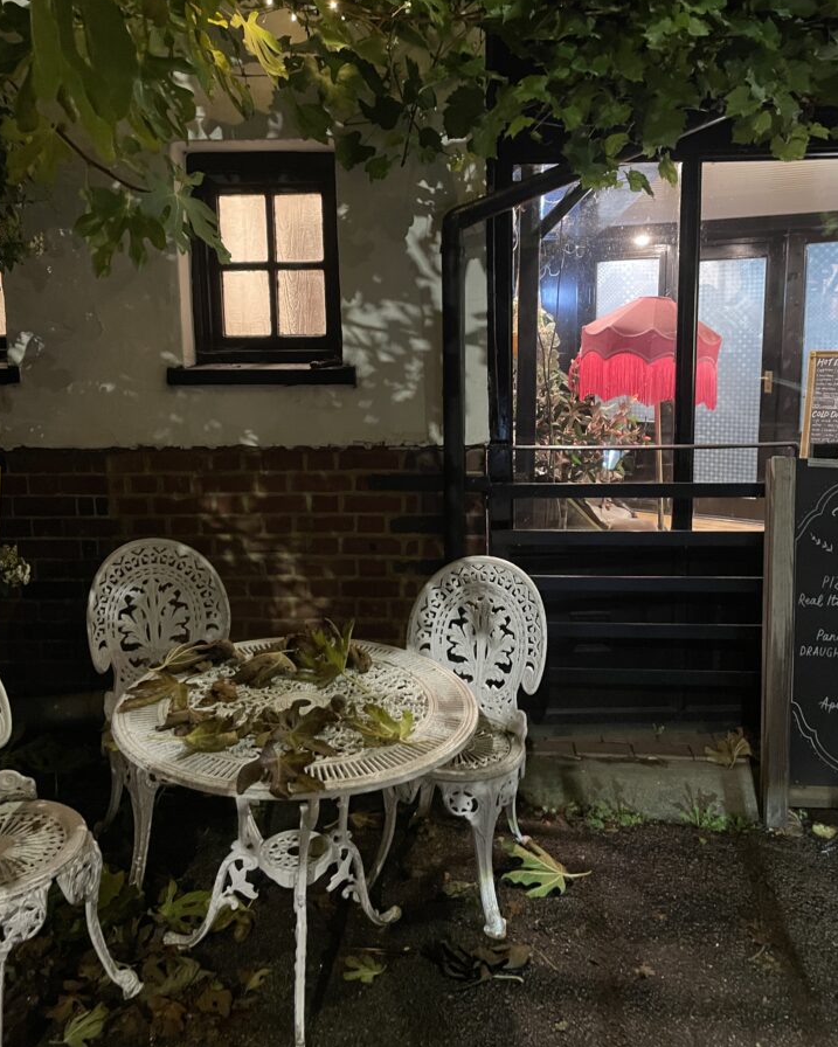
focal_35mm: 29
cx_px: 418
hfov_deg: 50.0
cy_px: 452
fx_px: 899
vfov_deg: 60.2
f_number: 1.6
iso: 640
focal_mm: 4.2
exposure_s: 1/25
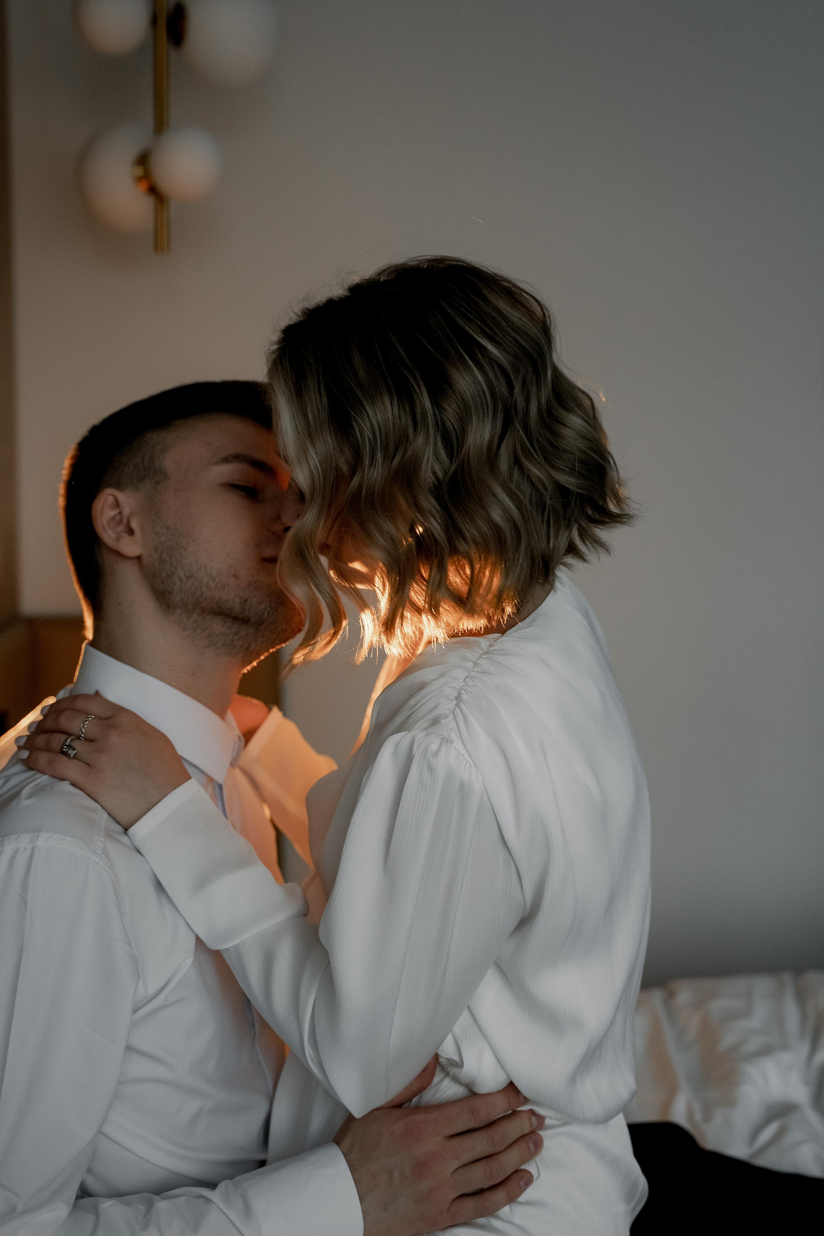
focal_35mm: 50
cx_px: 391
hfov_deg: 27.0
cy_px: 591
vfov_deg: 39.6
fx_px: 1717
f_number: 3.2
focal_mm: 47
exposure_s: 1/250
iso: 1600
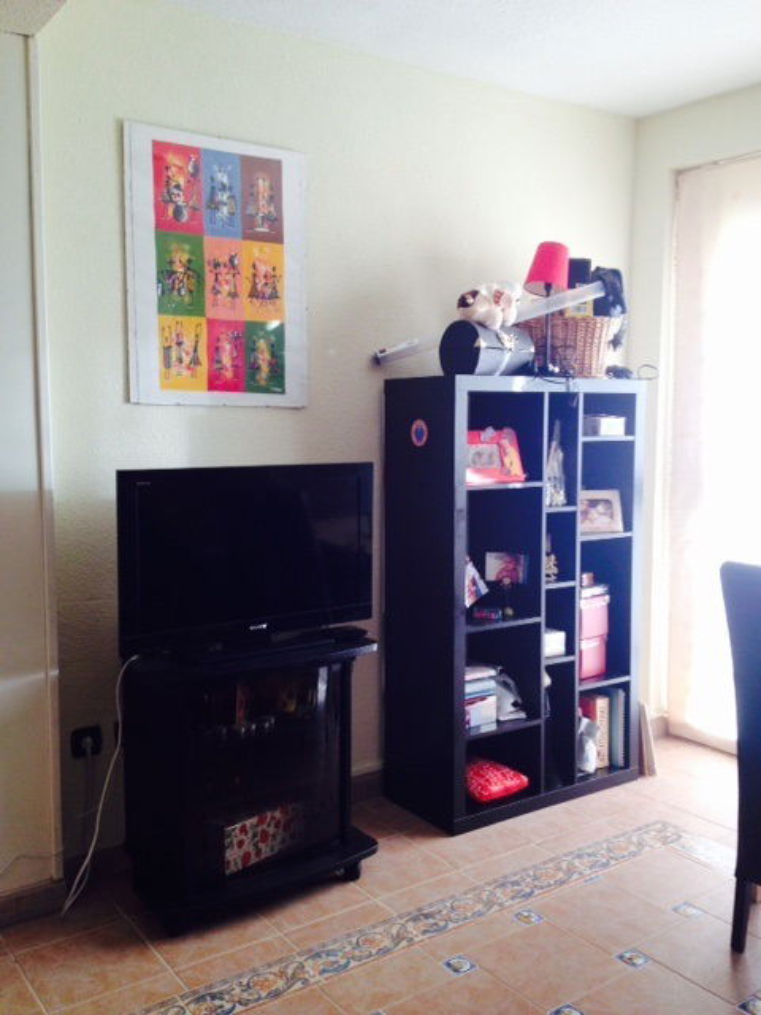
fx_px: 1026
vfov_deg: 52.6
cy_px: 508
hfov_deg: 40.7
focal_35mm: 35
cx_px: 380
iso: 64
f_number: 2.4
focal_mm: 4.28
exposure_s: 1/60
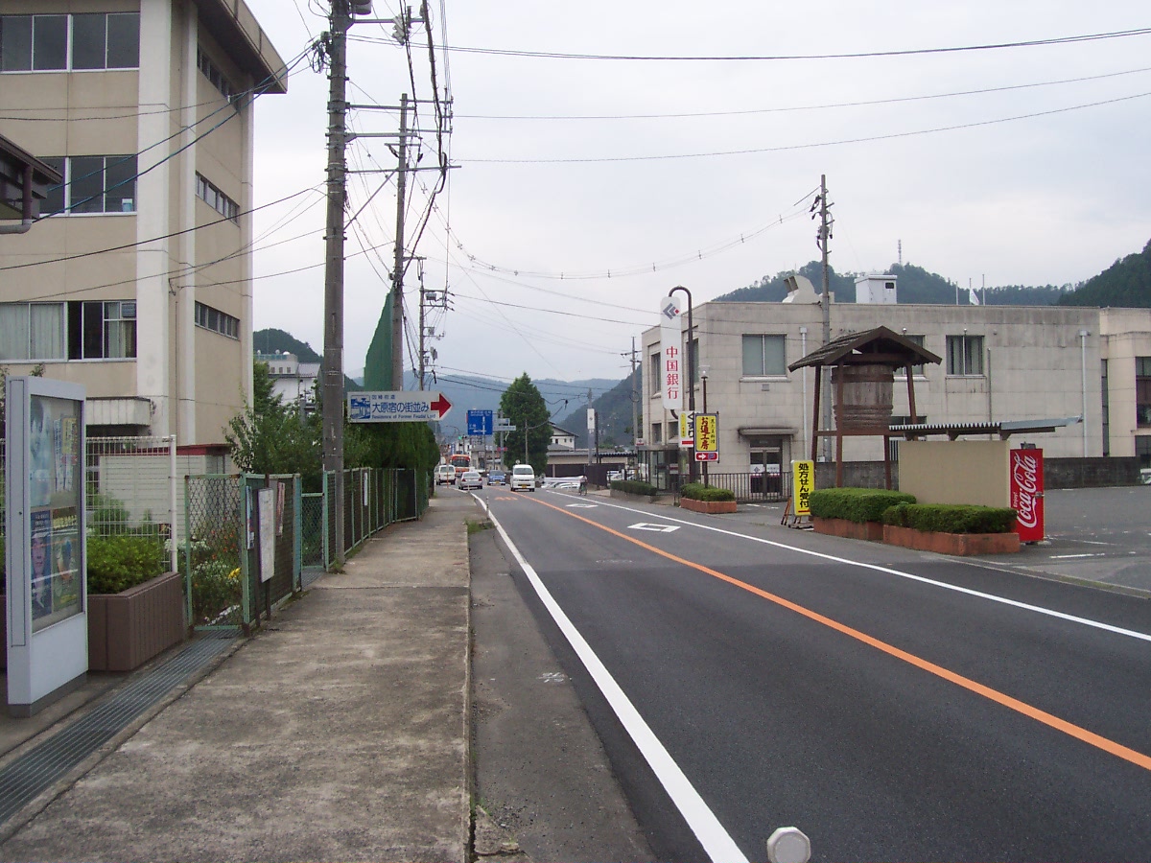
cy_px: 432
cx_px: 576
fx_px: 1230
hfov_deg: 50.1
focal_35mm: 37
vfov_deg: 38.7
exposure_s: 1/350
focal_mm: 5.6
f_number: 5.6
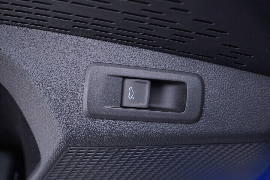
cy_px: 90
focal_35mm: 36
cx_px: 135
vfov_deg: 36.9
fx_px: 270
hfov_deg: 53.1
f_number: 2.8
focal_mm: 24
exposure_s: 1/40
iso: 250
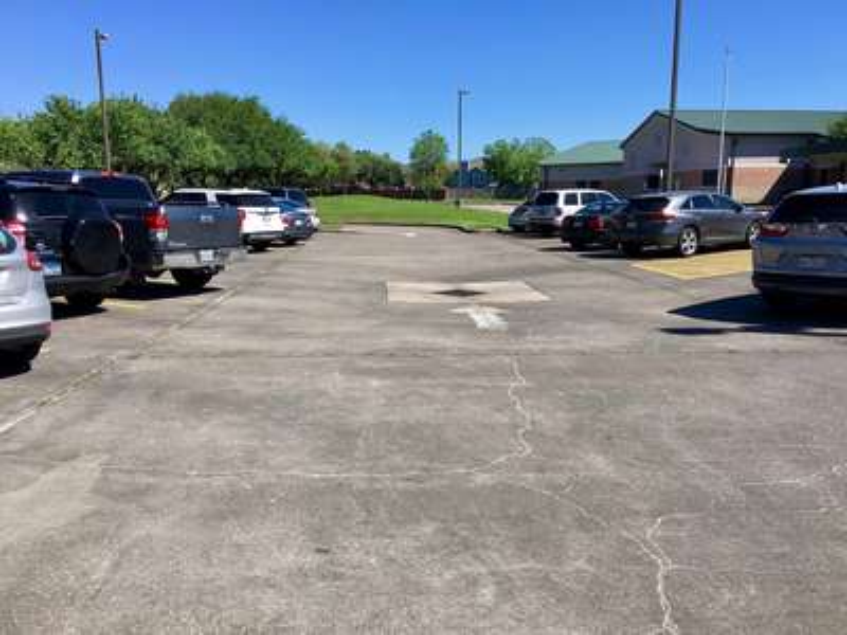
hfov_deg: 61.7
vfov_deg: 48.2
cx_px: 424
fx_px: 710
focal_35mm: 29
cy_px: 318
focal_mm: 4.15
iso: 25
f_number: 2.2
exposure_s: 1/1399
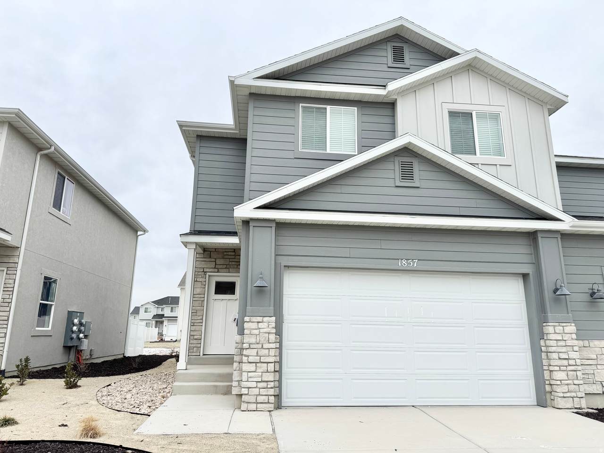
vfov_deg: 56.8
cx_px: 302
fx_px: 419
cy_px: 226
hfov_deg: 71.6
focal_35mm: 24
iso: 80
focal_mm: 6.76
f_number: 1.78
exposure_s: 1/1923
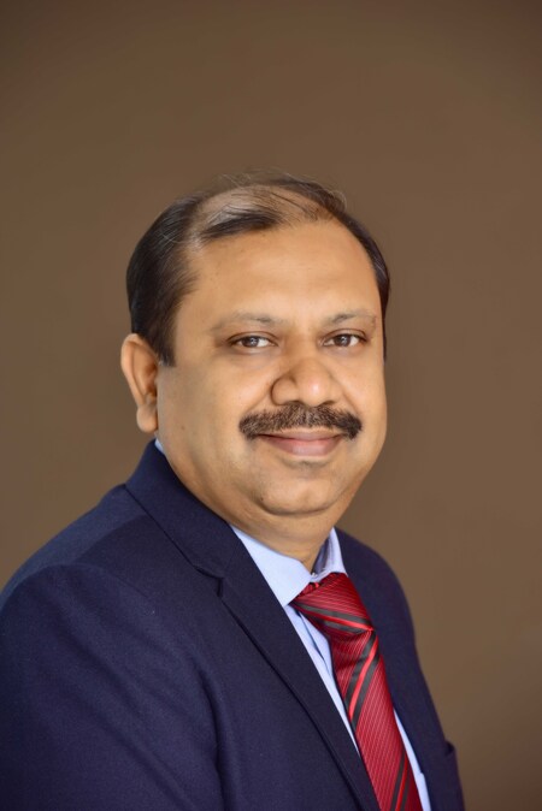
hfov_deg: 7.4
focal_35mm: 185
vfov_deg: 11.1
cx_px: 271
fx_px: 4173
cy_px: 406
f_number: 6.3
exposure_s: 1/160
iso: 250
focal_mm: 185
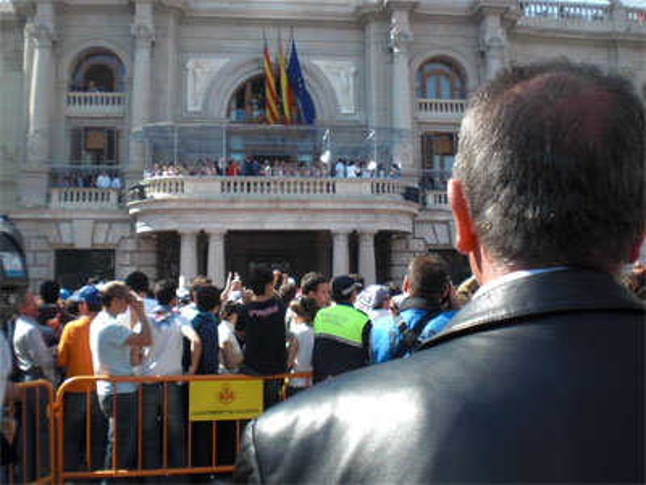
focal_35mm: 38
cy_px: 242
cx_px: 323
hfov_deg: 49.0
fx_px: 709
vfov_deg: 37.7
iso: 64
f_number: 3.1
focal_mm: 6.3
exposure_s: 1/250
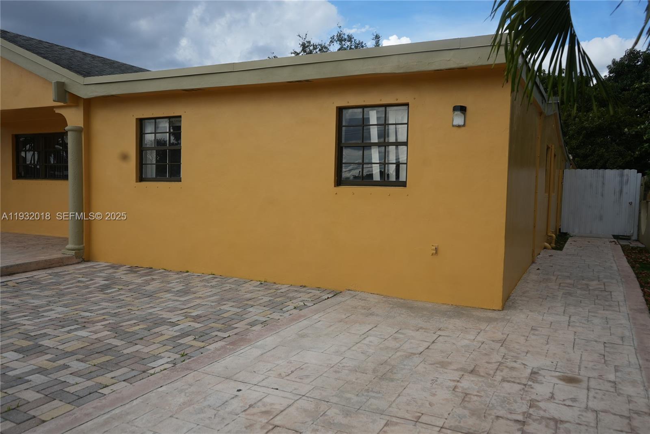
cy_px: 217
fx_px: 506
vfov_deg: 46.4
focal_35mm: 28
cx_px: 325
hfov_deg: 65.5
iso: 80
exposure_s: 1/500
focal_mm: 28
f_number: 5.6
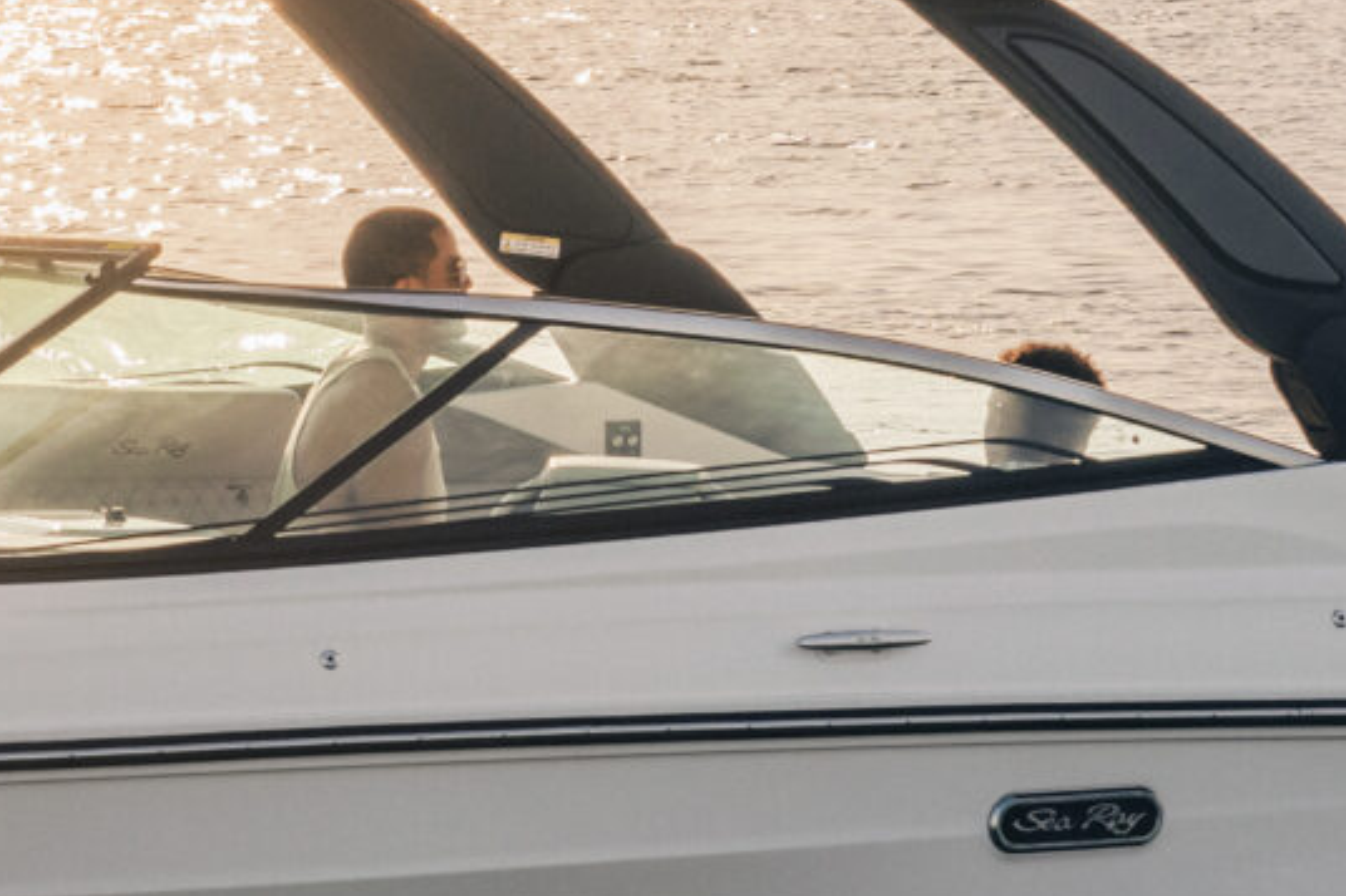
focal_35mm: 258
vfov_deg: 5.3
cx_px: 249
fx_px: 9643
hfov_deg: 8.0
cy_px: 122
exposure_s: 1/800
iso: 200
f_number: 6.3
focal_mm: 54
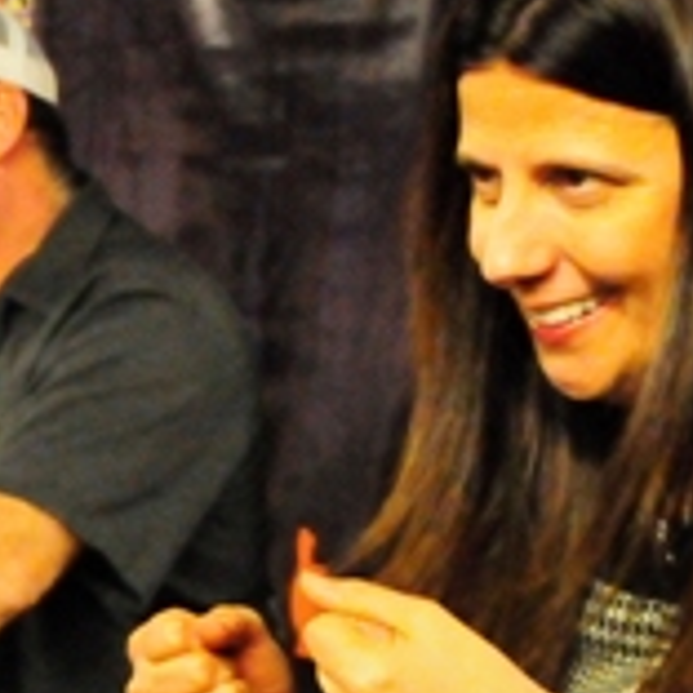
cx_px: -76
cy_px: 451
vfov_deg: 12.1
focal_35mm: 144
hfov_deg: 11.9
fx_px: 3262
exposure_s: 1/80
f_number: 4
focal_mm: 22
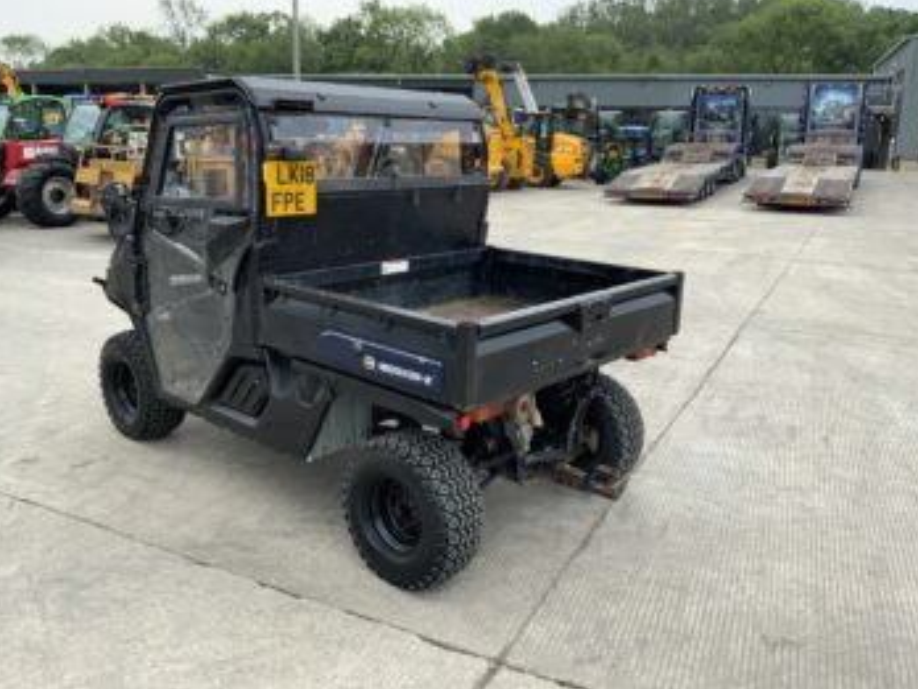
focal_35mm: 30
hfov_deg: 60.0
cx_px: 454
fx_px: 796
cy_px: 335
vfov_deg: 46.8
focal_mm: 3
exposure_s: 1/307
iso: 16
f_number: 1.8
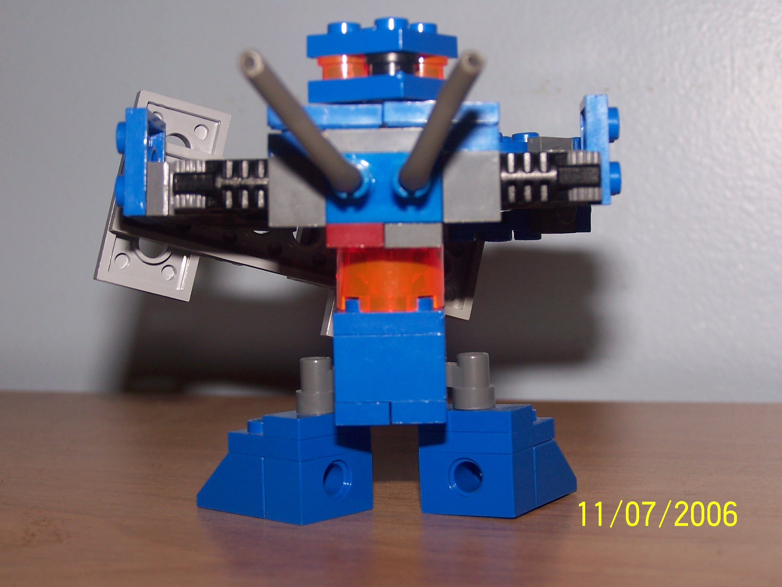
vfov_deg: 21.9
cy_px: 294
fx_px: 1514
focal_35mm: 67
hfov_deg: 29.0
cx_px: 391
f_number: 3.2
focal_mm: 11.1
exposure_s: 1/60
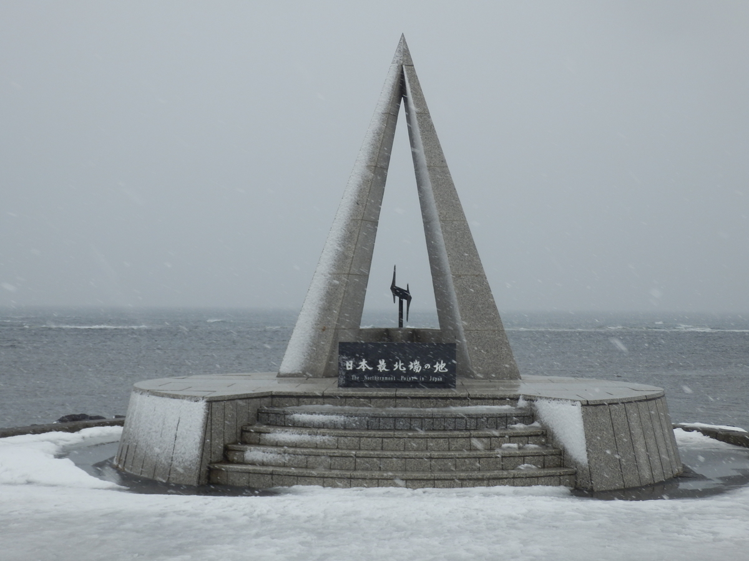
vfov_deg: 21.3
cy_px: 280
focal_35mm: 69
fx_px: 1493
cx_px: 374
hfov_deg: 28.2
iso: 80
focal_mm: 12.3
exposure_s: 1/160
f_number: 4.8
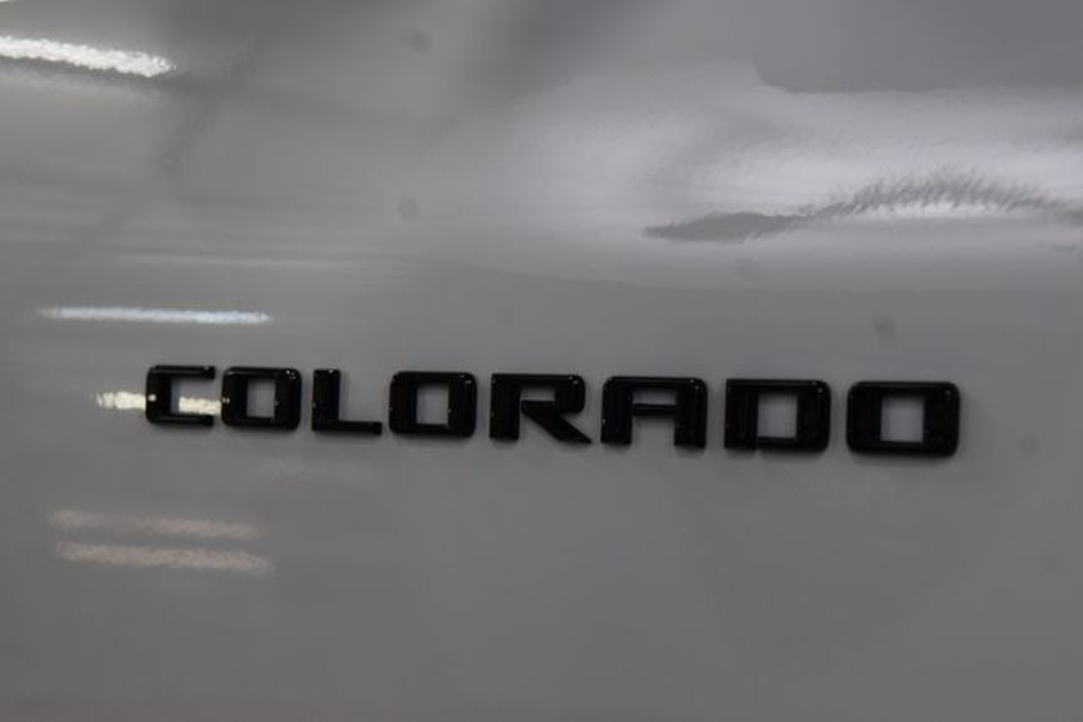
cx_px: 542
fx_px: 2934
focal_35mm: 98
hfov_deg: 20.9
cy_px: 361
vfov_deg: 14.0
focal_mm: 65
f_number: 7.1
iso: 450
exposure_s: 1/30
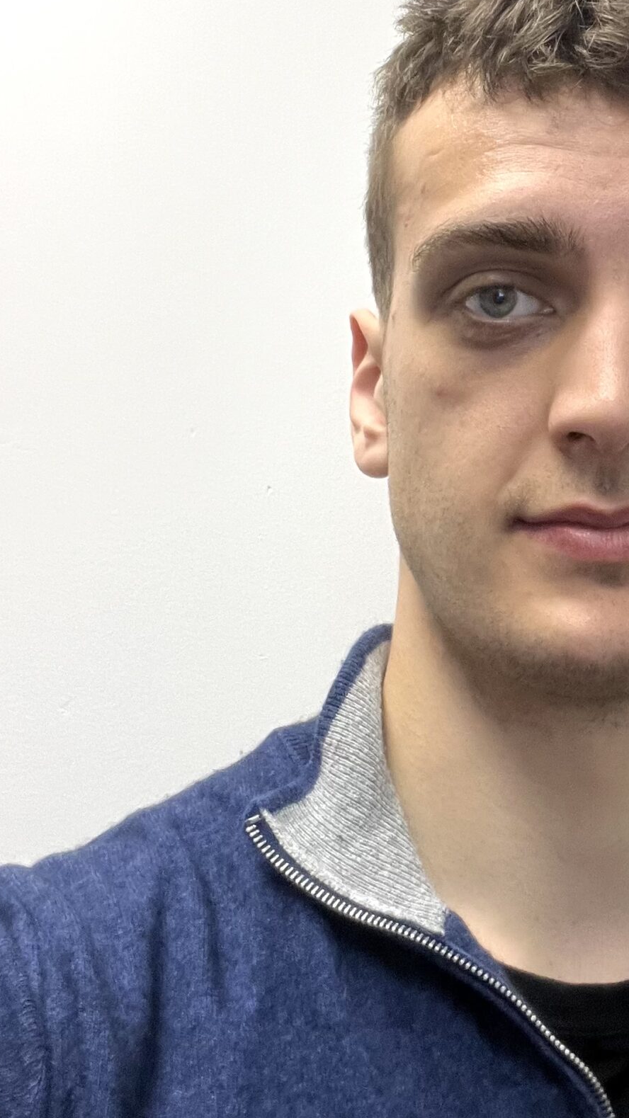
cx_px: 606
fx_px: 1572
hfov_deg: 21.9
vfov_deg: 39.0
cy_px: 444
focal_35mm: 53
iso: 160
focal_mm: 2.71
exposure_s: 1/50
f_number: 2.2
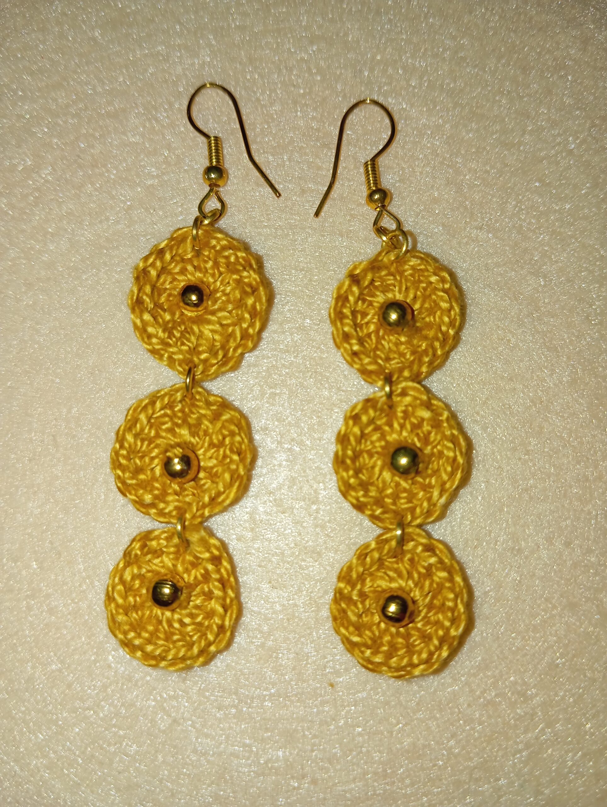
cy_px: 404
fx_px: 653
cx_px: 304
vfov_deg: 63.4
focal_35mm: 28
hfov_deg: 49.9
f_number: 1.8
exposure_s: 1/100
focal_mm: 4.22
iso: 73
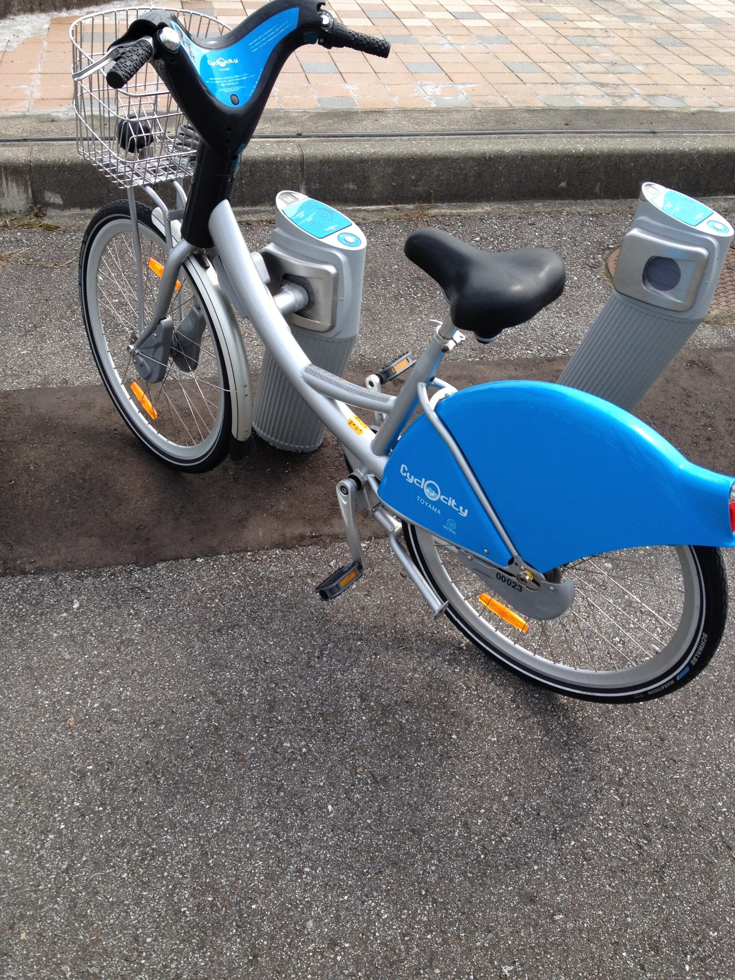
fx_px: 991
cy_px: 490
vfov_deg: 52.6
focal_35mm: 35
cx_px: 368
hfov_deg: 40.7
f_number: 2.4
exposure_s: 1/905
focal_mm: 4.28
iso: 50
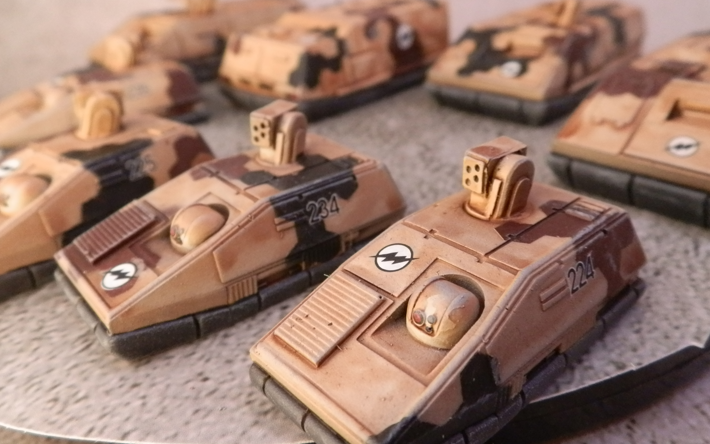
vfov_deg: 41.7
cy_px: 189
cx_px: 355
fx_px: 580
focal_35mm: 30
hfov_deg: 62.9
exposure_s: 1/100
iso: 400
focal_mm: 5
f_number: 3.1
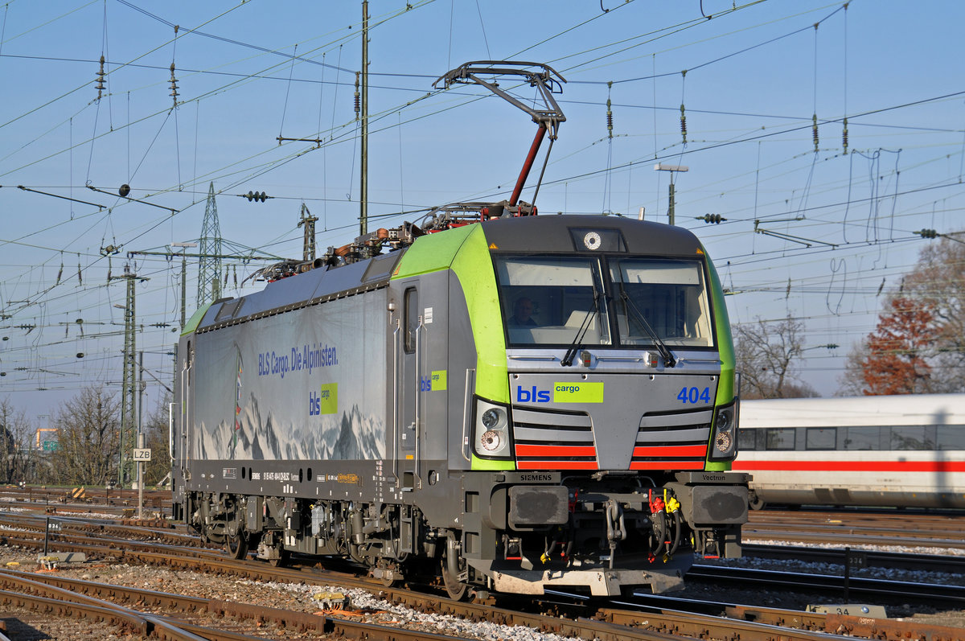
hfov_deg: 19.5
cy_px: 320
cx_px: 482
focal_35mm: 105
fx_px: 2811
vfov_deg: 13.0
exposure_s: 1/800
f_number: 6.3
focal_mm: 70
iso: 250
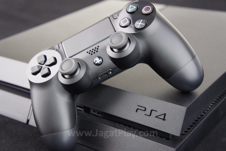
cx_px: 113
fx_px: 395
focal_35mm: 63
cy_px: 76
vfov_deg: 21.5
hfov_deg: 31.9
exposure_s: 1/50
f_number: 4.5
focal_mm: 42
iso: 1600
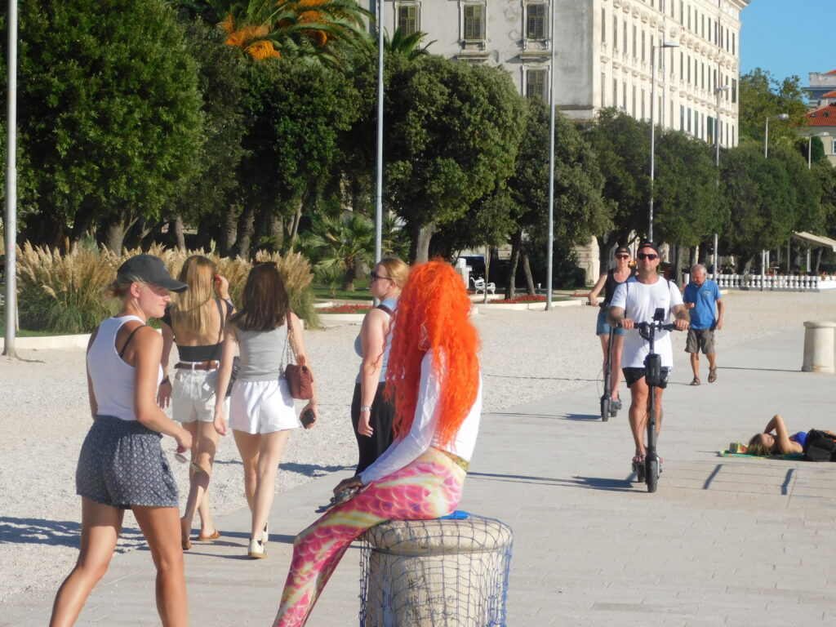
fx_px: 2777
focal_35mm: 115
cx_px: 418
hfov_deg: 17.1
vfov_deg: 12.9
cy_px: 314
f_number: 4.8
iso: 125
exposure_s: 1/800
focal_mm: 20.3
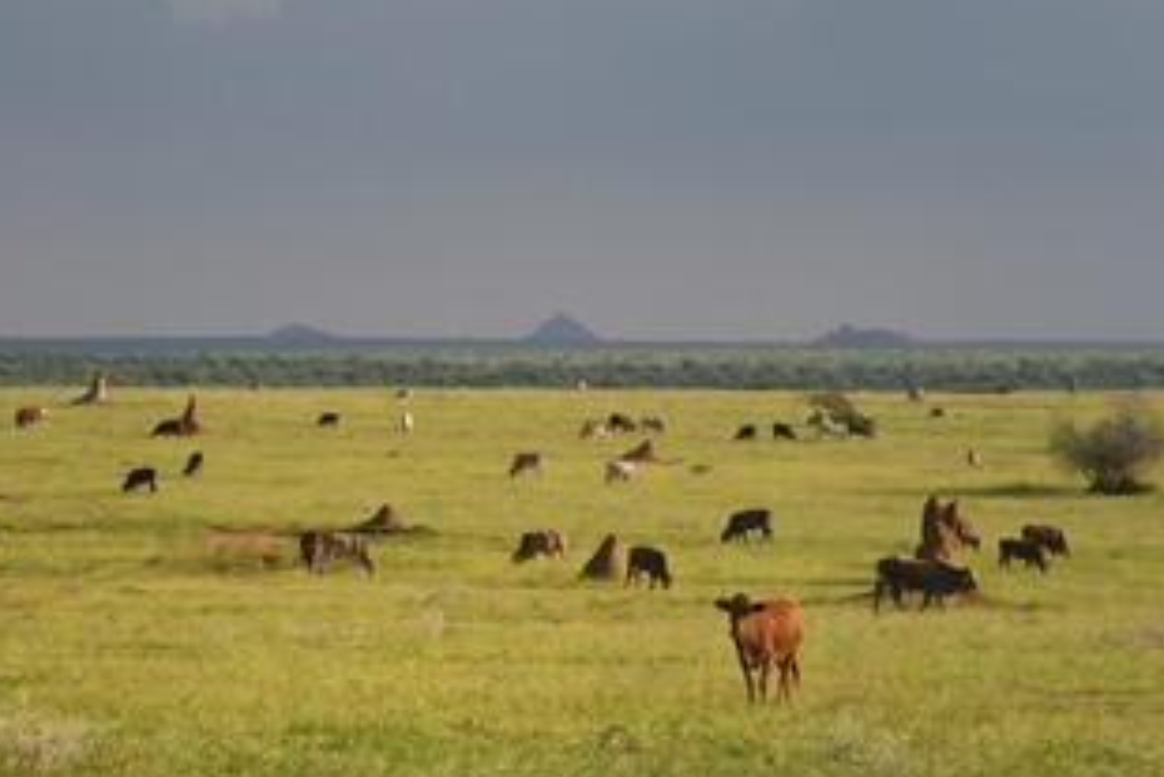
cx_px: 391
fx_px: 7666
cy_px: 424
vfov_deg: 5.8
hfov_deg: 8.7
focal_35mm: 237
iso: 200
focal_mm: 175
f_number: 10
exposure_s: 1/320
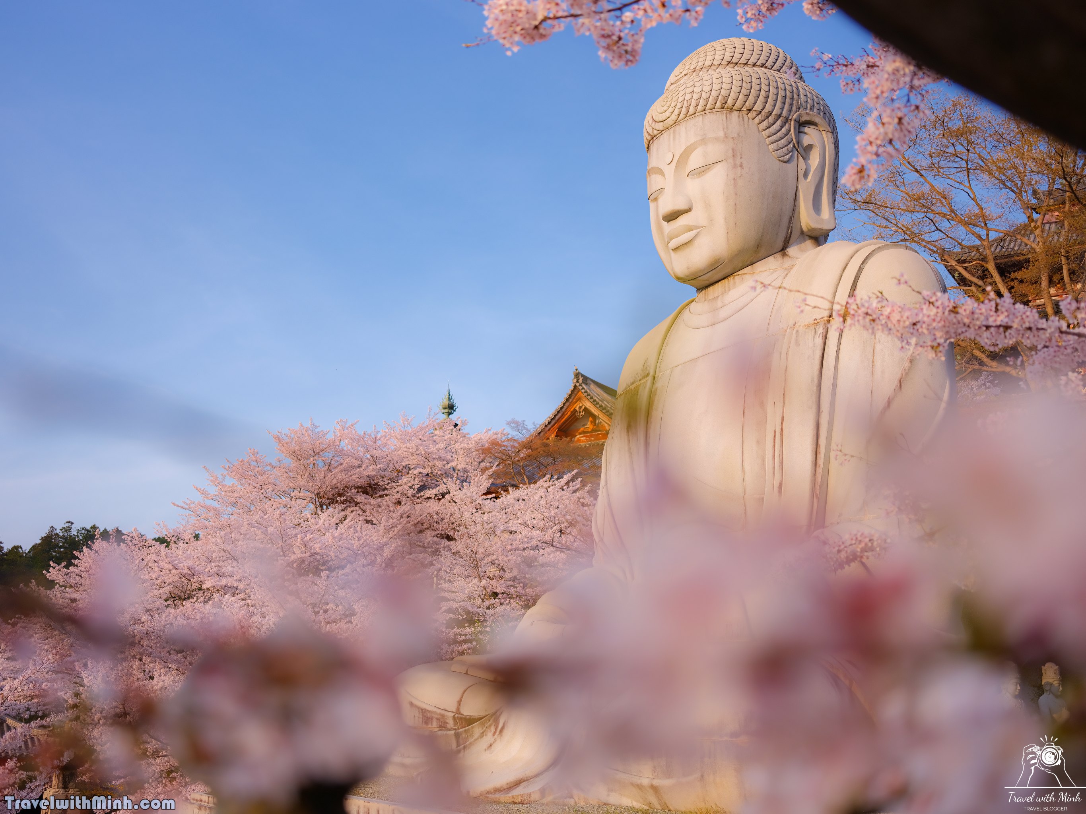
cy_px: 407
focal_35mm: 36
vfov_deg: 39.7
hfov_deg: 51.4
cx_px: 543
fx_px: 1129
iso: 200
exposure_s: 1/1000
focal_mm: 45
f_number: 2.8
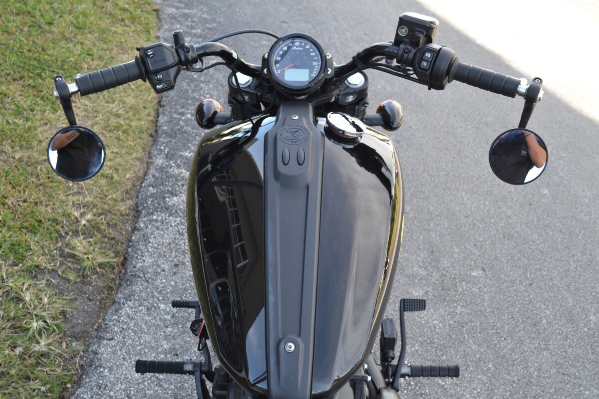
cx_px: 300
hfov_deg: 49.6
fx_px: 649
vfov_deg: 34.2
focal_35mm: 39
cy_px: 200
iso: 220
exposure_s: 1/125
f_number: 5.6
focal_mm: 26
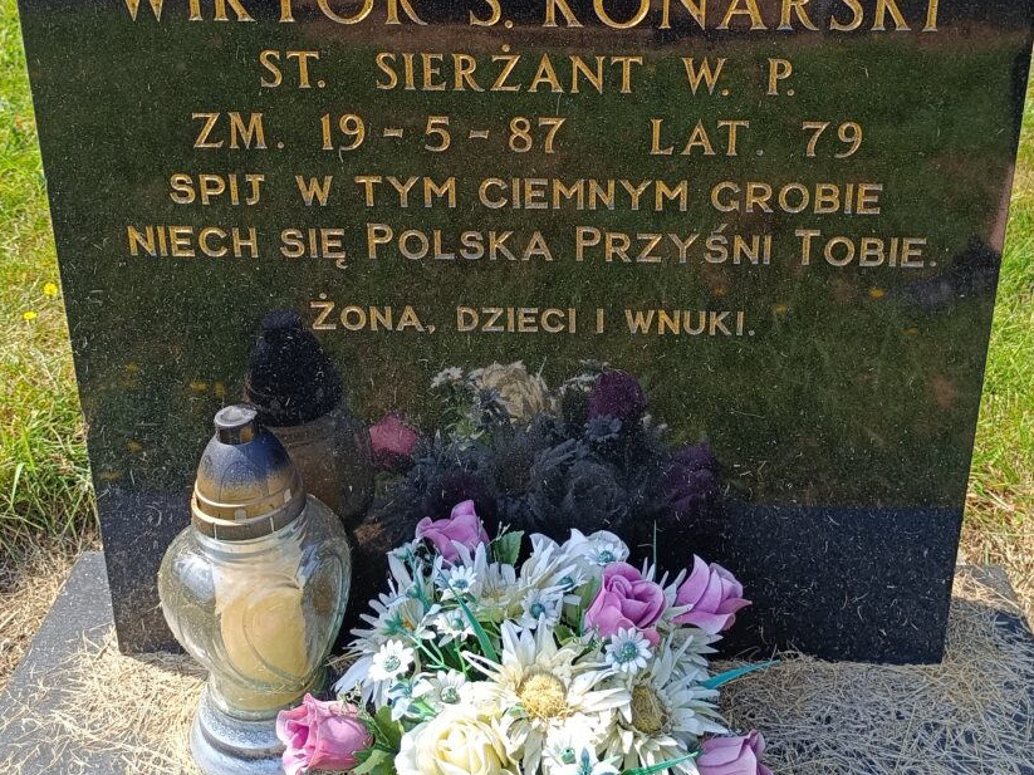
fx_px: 1254
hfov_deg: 44.7
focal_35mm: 42
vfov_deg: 33.4
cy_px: 160
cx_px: 596
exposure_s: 1/266
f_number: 1.88
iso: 50
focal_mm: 5.59
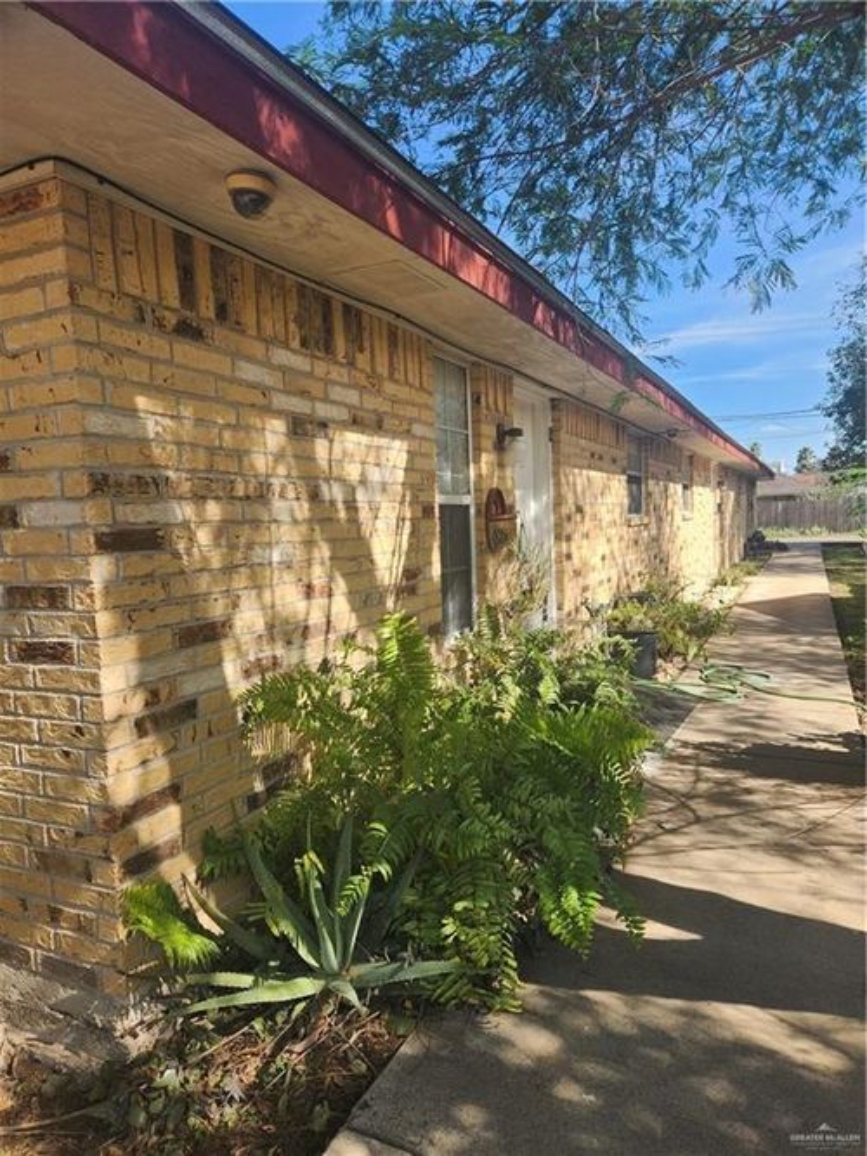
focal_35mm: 23
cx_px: 434
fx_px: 768
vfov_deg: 73.9
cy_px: 578
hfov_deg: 58.9
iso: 20
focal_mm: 5.4
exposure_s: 1/617
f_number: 1.8
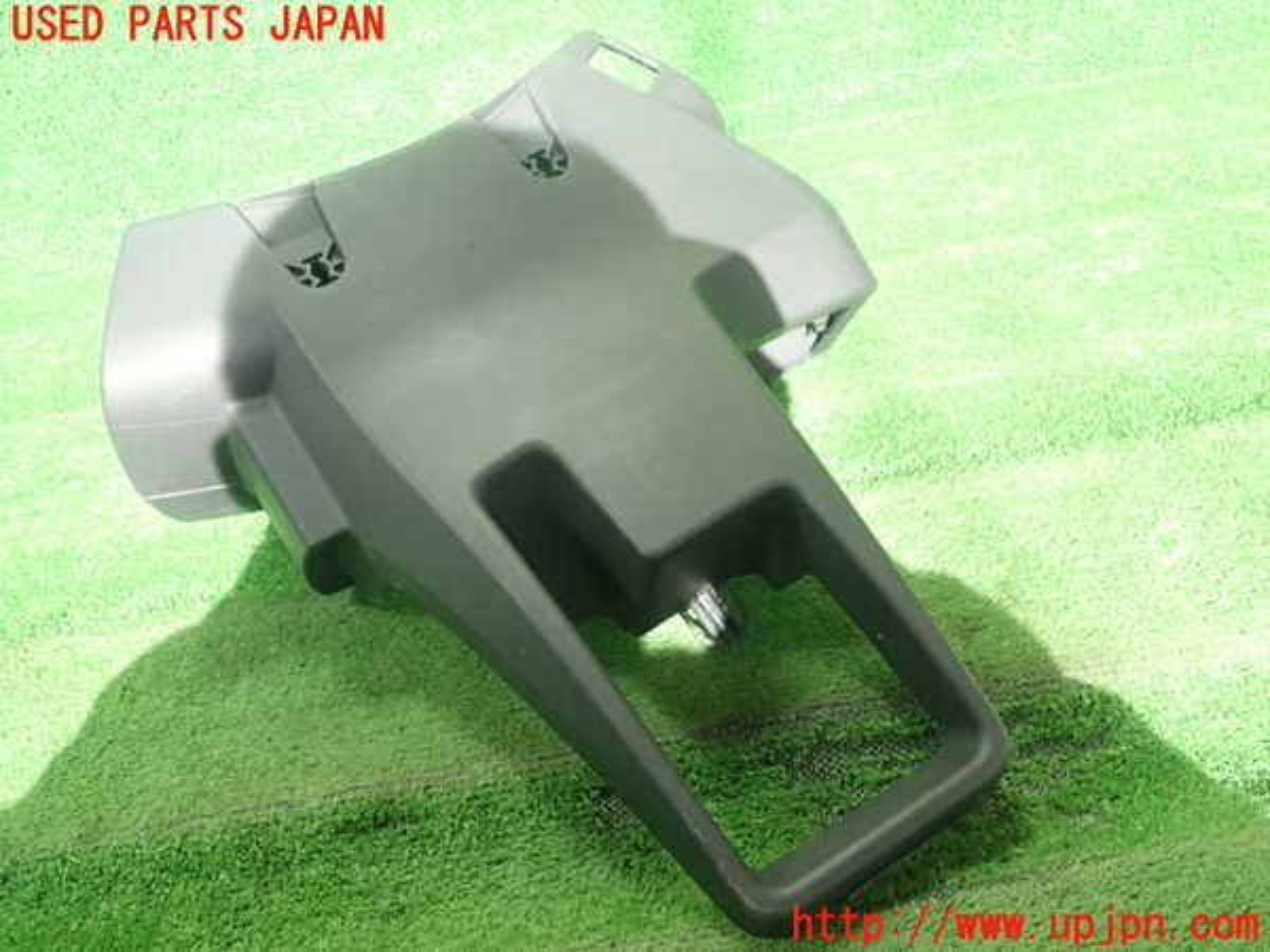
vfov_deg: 46.8
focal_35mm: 30
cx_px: 635
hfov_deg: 60.0
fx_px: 1101
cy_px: 476
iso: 250
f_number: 2.3
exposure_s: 1/125
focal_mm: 5.5
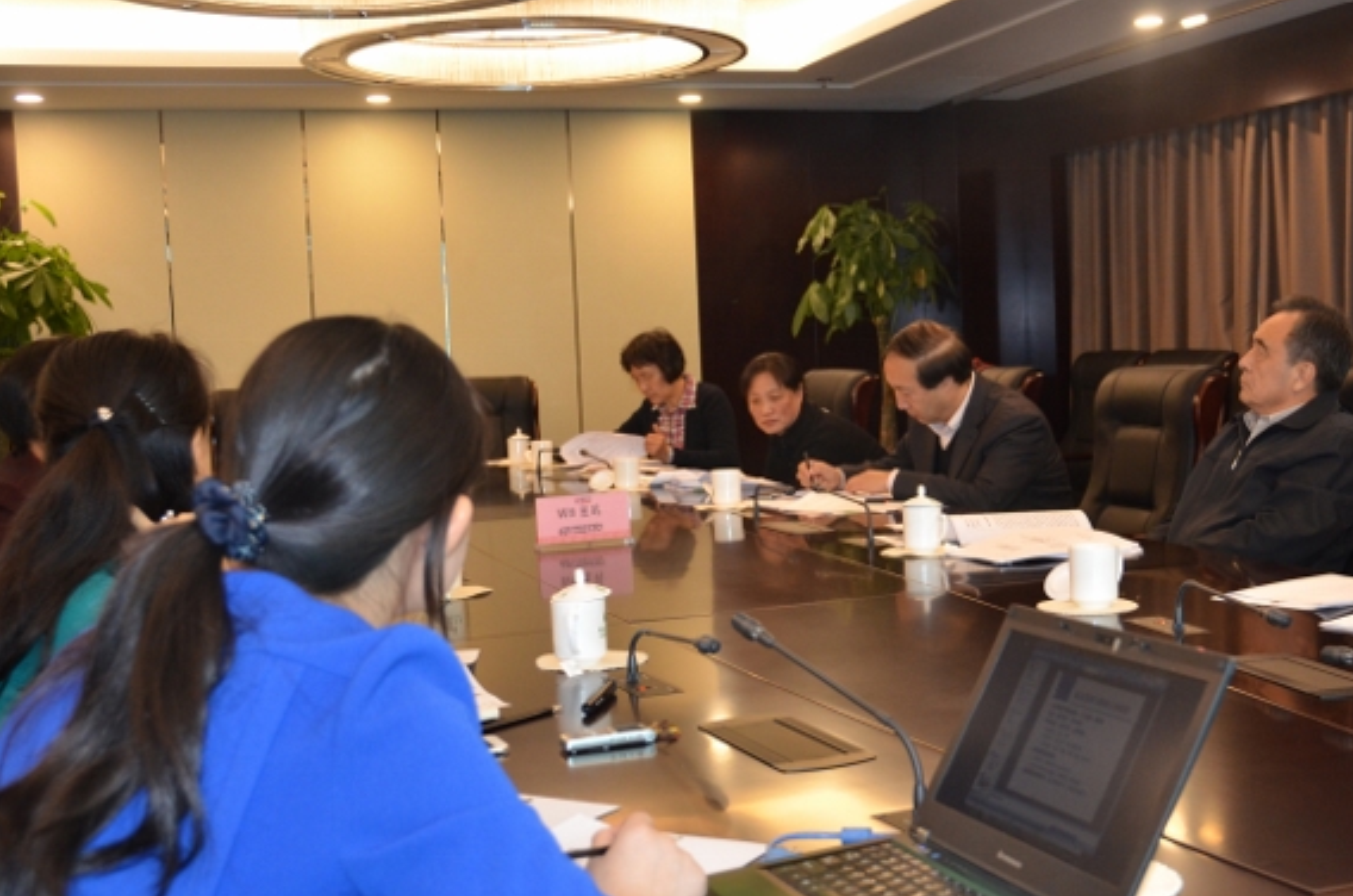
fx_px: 1425
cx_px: 712
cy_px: 468
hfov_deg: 50.8
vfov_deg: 34.9
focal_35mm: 38
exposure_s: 1/60
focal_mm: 24
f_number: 3.8
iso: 800
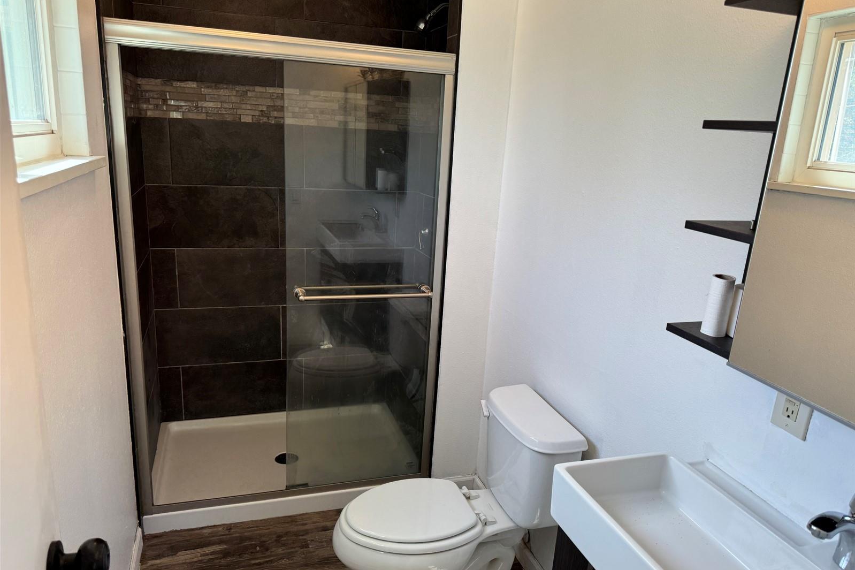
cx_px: 428
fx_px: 594
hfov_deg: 71.5
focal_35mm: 25
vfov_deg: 51.3
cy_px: 301
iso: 64
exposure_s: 1/120
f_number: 1.78
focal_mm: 6.76
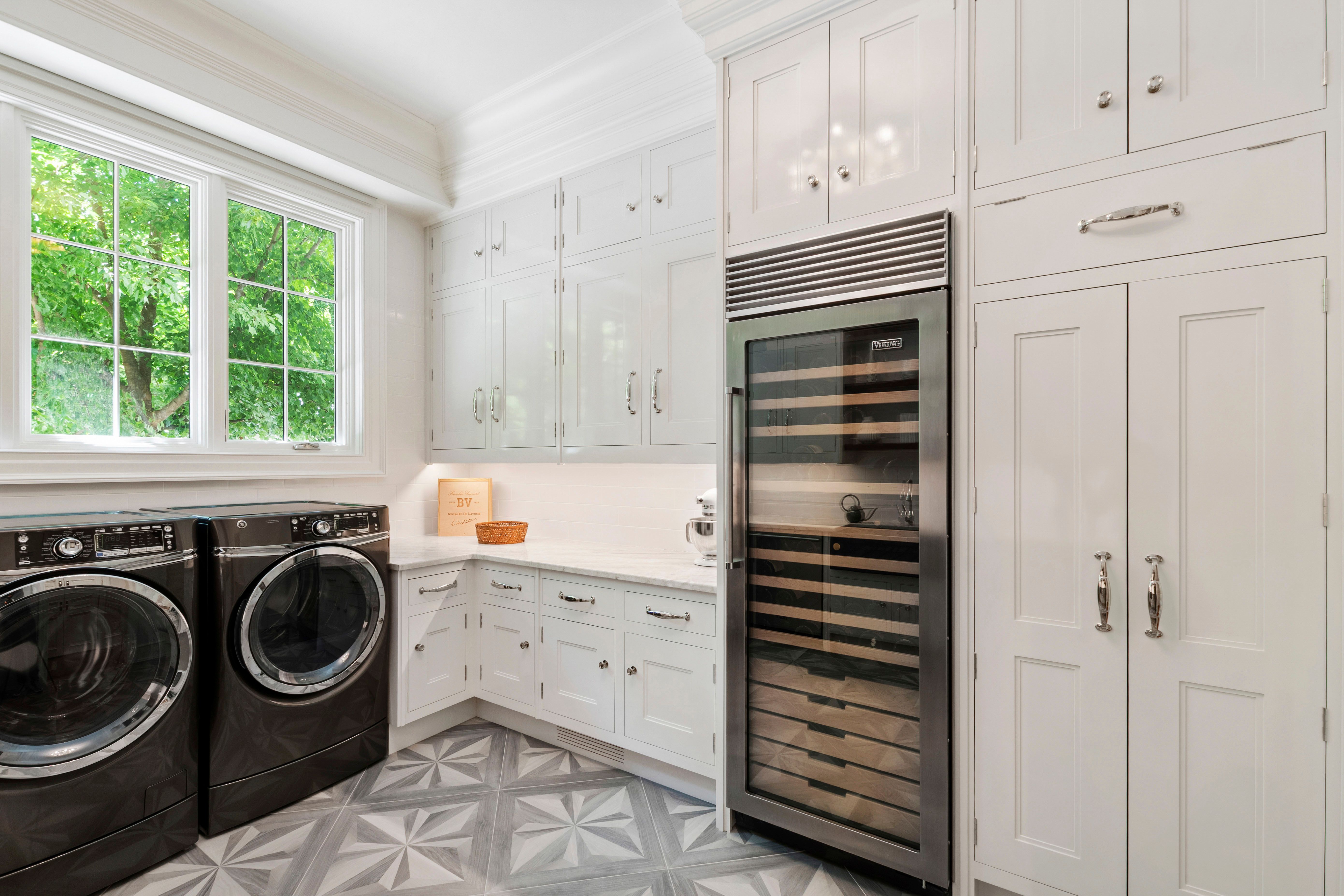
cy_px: 448
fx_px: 560
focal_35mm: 15
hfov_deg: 100.4
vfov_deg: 77.4
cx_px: 672
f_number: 8
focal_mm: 10
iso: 100
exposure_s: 1/1.67
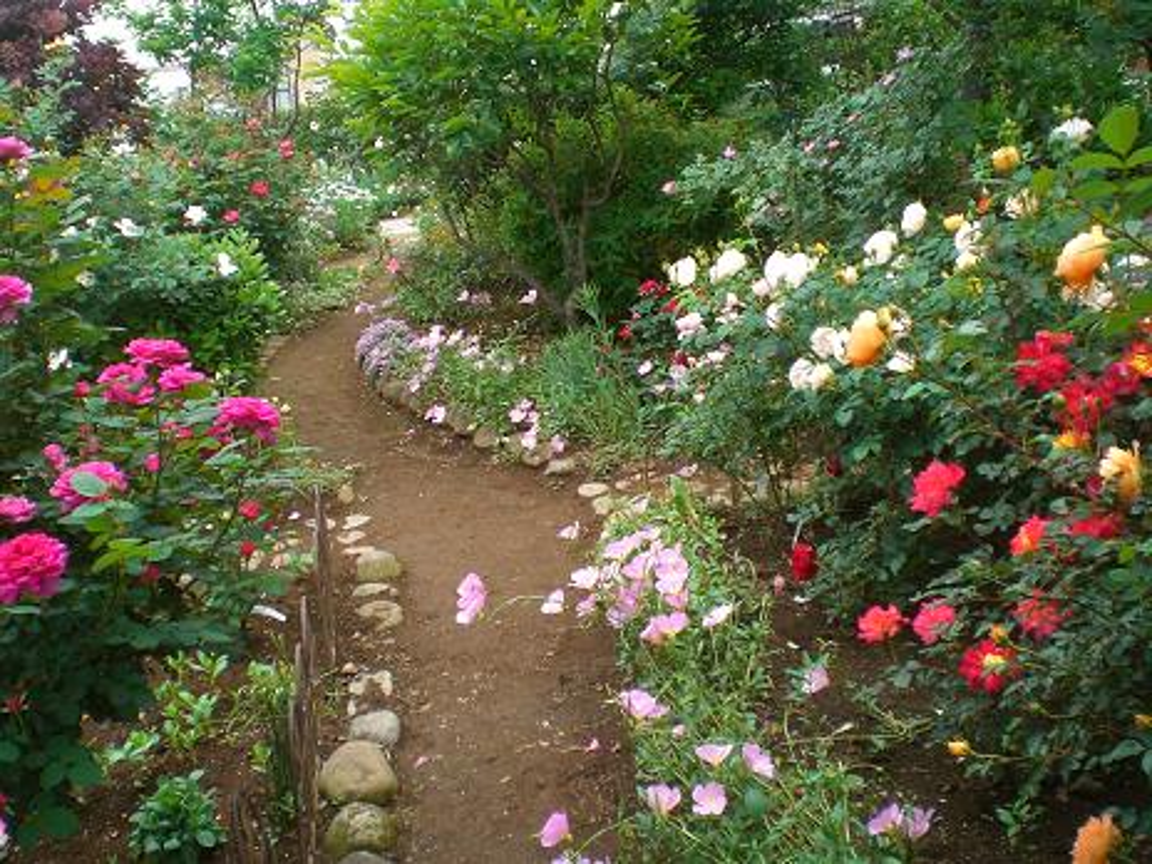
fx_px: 1265
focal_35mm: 38
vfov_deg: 37.7
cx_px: 576
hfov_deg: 49.0
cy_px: 432
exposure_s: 1/80
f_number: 3.1
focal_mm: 6.3
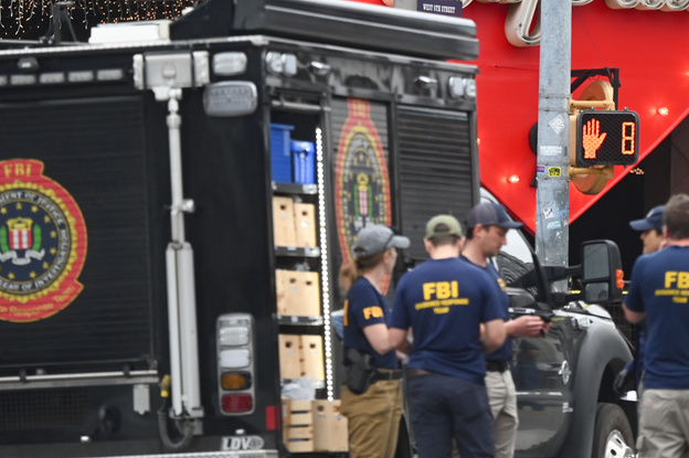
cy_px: 118
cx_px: 486
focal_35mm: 492
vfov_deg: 2.8
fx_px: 9409
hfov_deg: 4.2
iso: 900
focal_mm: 300
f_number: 4.5
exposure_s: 1/1000
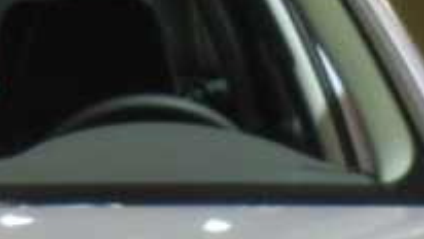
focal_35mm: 481
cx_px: 12
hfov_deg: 4.5
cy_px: 439
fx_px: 5409
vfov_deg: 2.5
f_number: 4.4
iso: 211
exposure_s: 1/60
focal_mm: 16
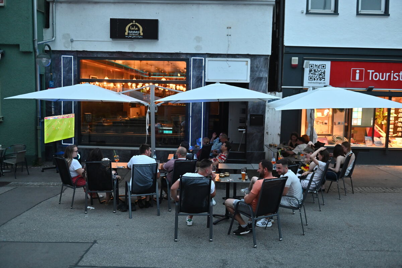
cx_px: 201
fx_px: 357
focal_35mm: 32
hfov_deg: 58.7
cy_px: 134
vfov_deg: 41.1
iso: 2800
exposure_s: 1/125
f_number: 2.8
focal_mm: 32
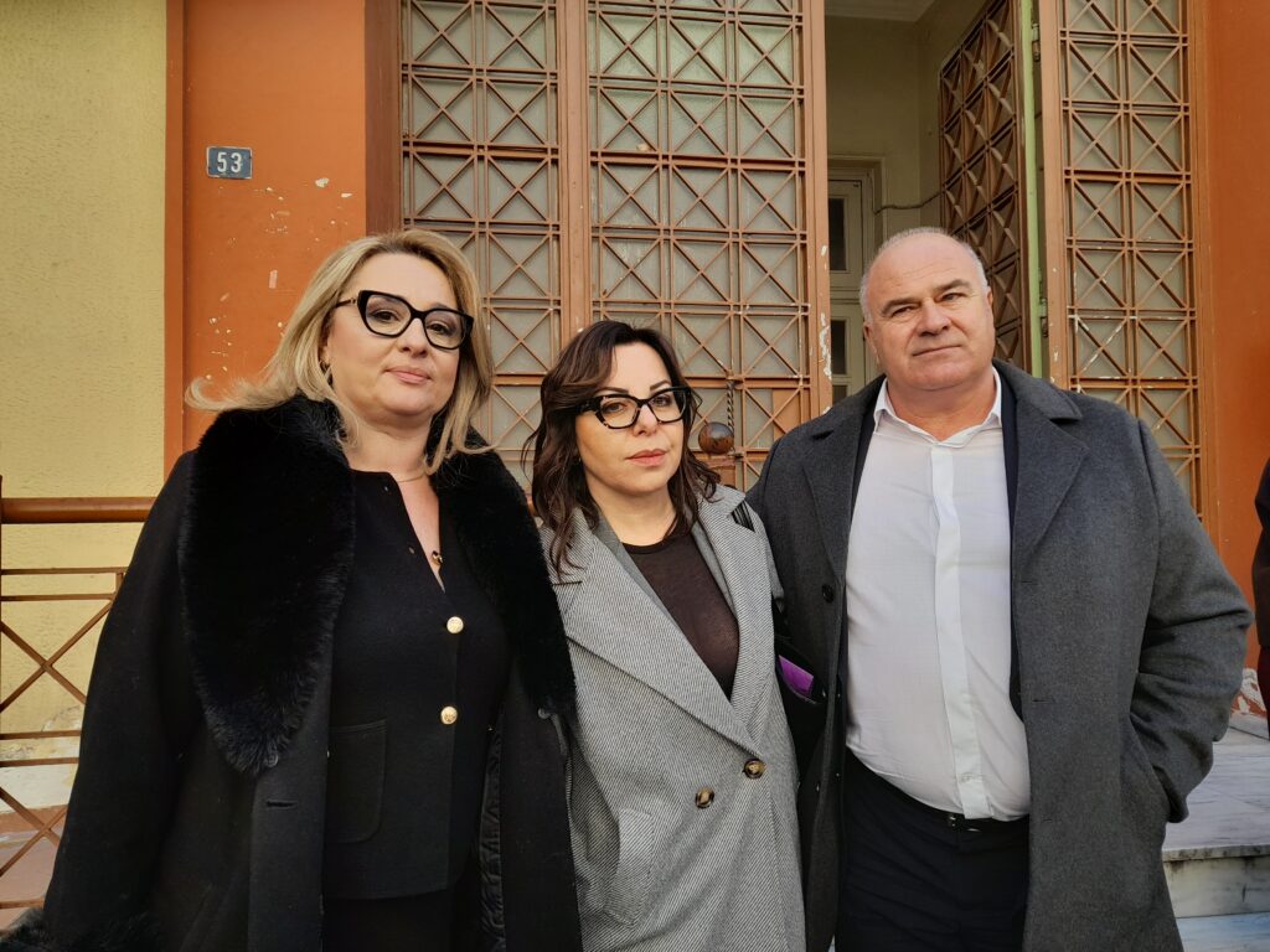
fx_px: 917
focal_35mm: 25
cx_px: 635
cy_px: 476
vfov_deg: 54.9
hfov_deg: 69.4
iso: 20
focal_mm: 4.6
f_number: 2
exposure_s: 1/171
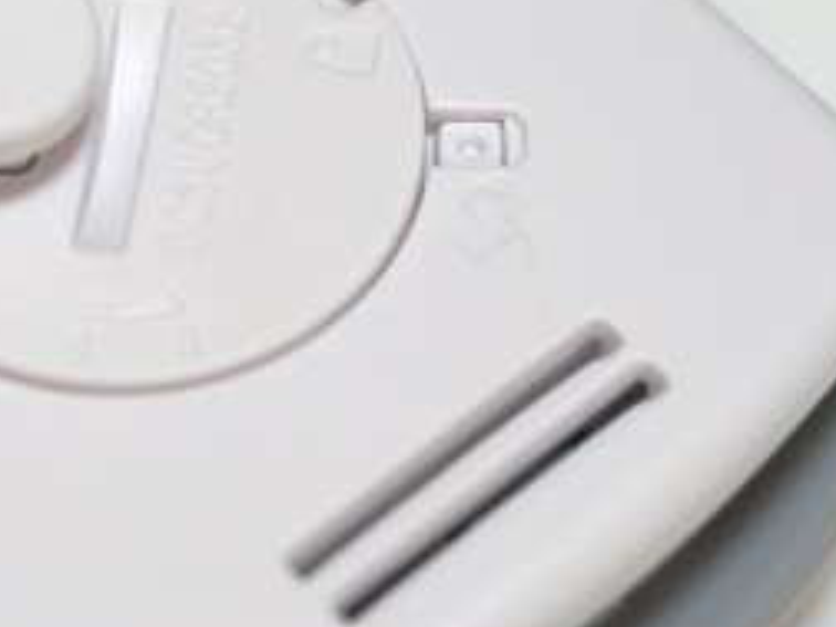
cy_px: 153
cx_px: 133
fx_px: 5531
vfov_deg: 6.5
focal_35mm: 229
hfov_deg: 8.6
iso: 320
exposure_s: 1/125
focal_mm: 60
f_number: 2.8
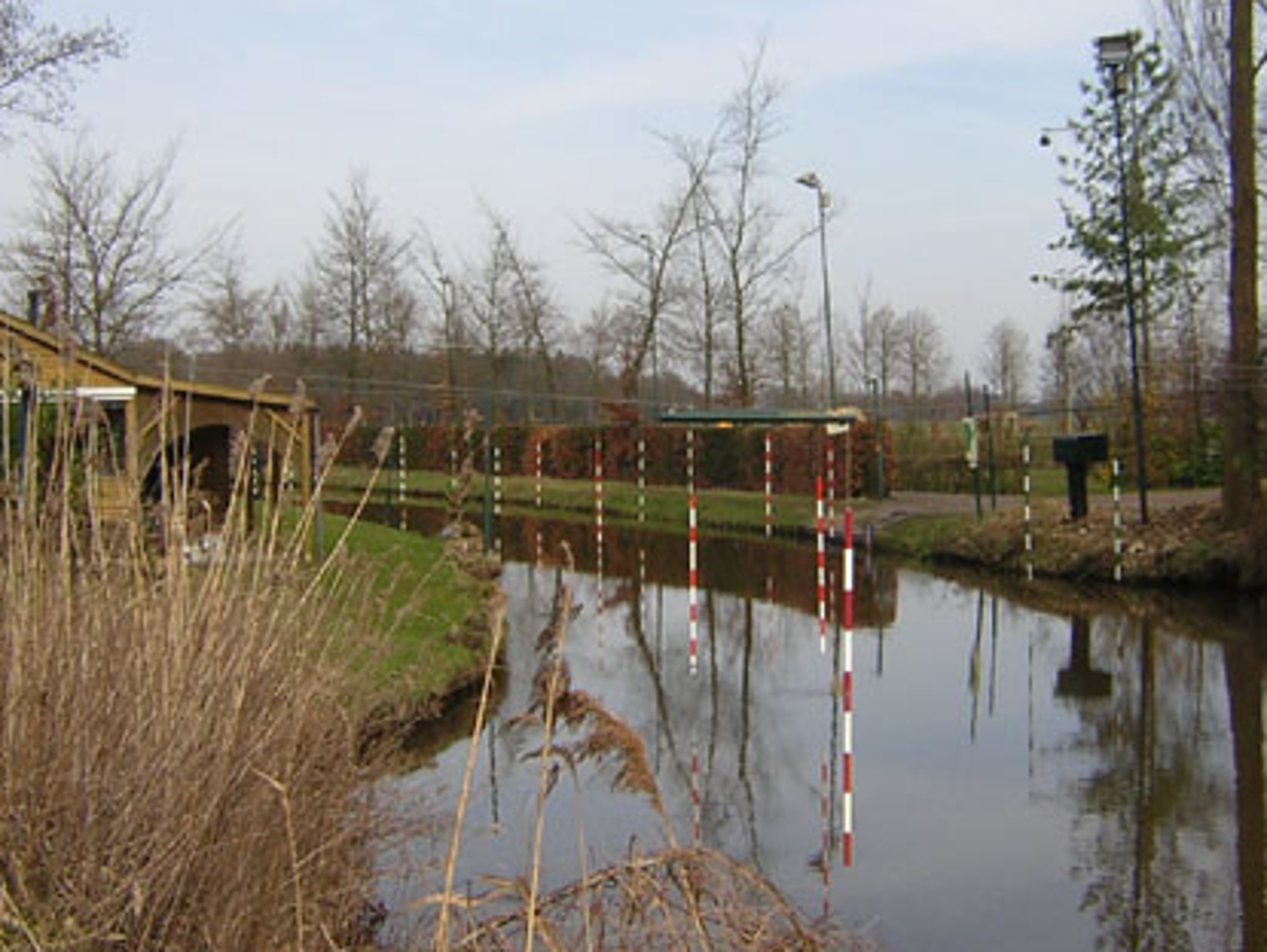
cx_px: 617
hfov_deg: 47.8
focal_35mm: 39
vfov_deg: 36.9
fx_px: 1429
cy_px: 503
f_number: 5.2
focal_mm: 4.7
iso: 100
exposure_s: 1/253
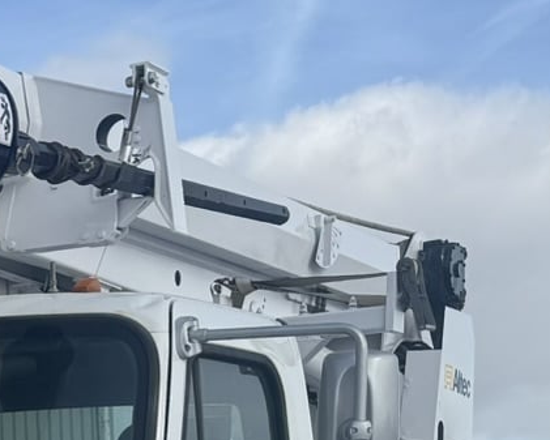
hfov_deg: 15.7
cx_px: -246
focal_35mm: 114
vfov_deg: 12.7
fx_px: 1856
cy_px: 688
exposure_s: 1/4950
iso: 80
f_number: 1.78
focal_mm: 6.76
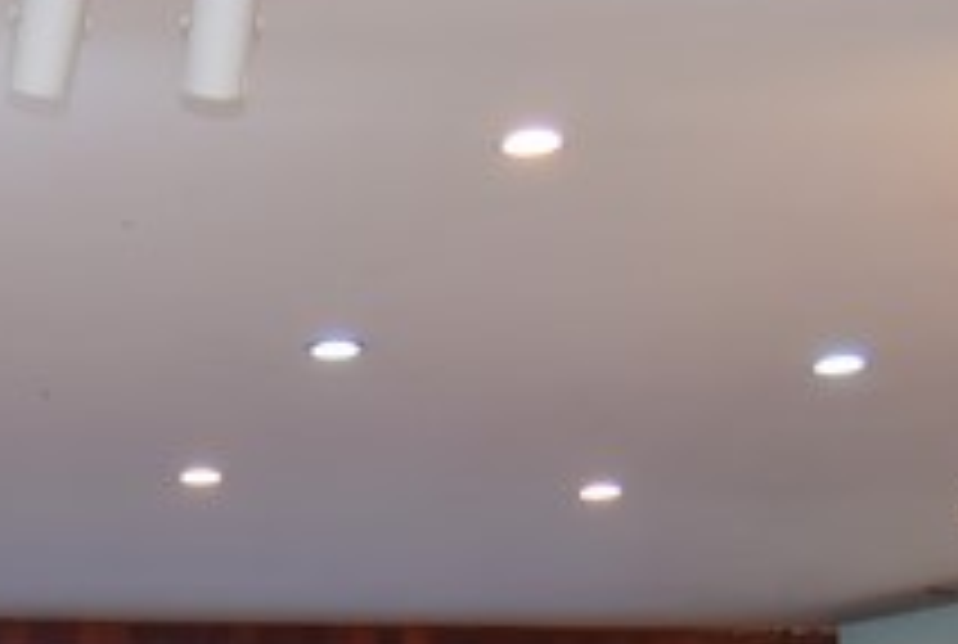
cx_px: -144
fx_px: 3573
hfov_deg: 14.8
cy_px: 910
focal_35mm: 134
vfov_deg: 10.0
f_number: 4.5
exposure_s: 1/160
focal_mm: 44
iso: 1250
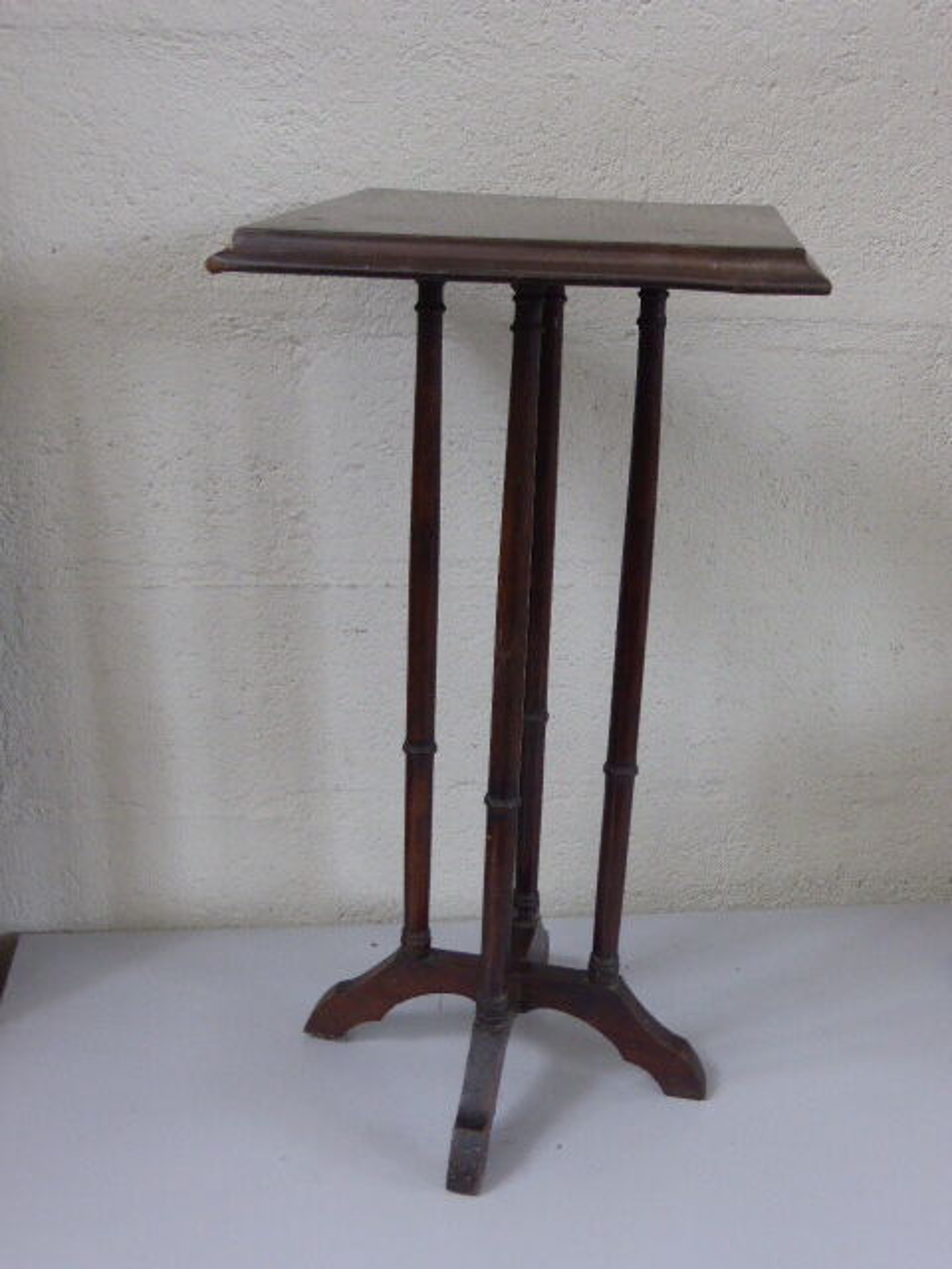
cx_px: 476
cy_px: 634
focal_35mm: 40
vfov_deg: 46.8
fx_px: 1467
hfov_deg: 36.0
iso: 320
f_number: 3.9
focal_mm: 6.9
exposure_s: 1/60
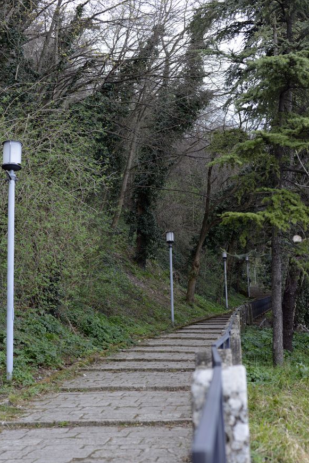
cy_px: 285
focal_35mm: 62
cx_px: 173
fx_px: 798
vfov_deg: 32.2
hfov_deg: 21.9
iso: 100
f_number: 4
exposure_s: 1/160
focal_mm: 50
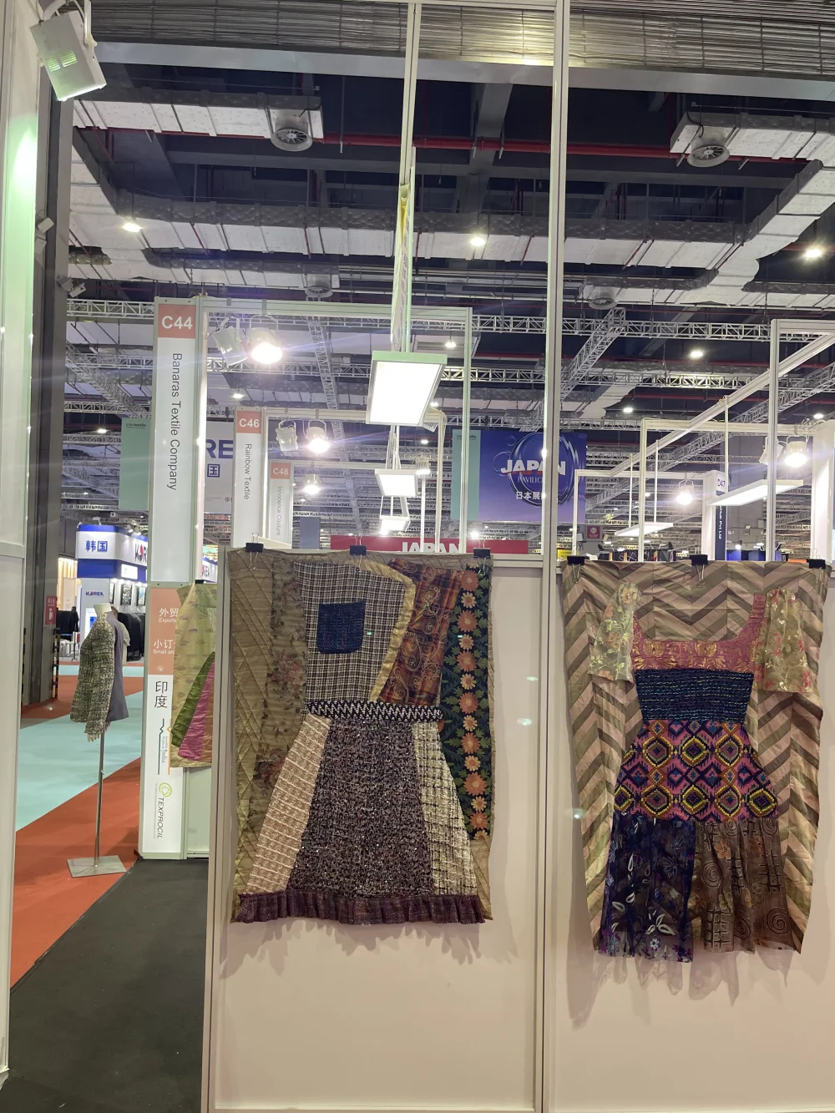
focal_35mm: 27
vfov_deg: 65.2
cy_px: 598
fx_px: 868
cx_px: 423
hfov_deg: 51.4
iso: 125
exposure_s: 1/100
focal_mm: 5.1
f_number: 1.6
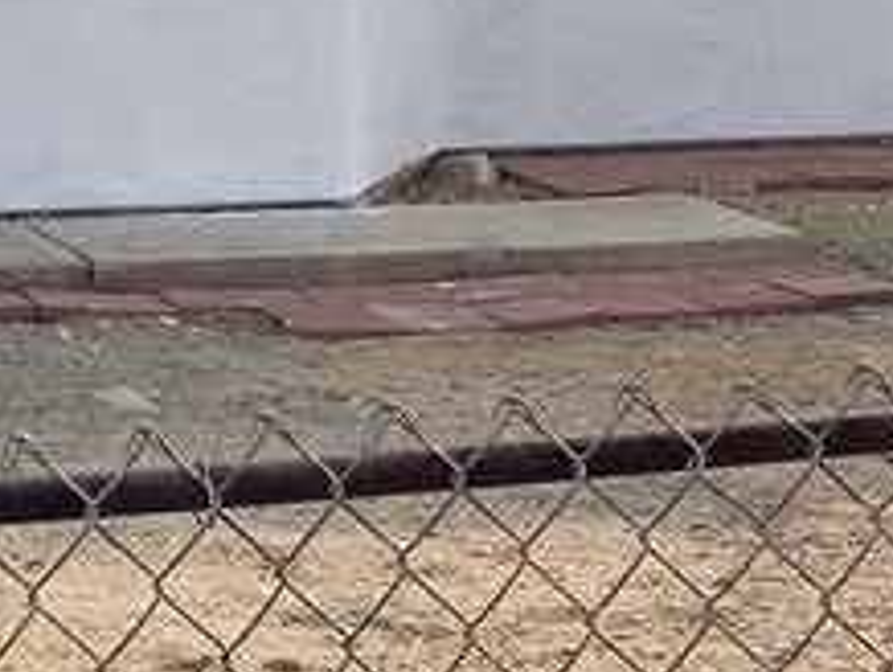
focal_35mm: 122
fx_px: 3151
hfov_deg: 15.2
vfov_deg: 11.7
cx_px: -332
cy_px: -287
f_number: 1.8
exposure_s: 1/5747
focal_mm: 4.25
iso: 32
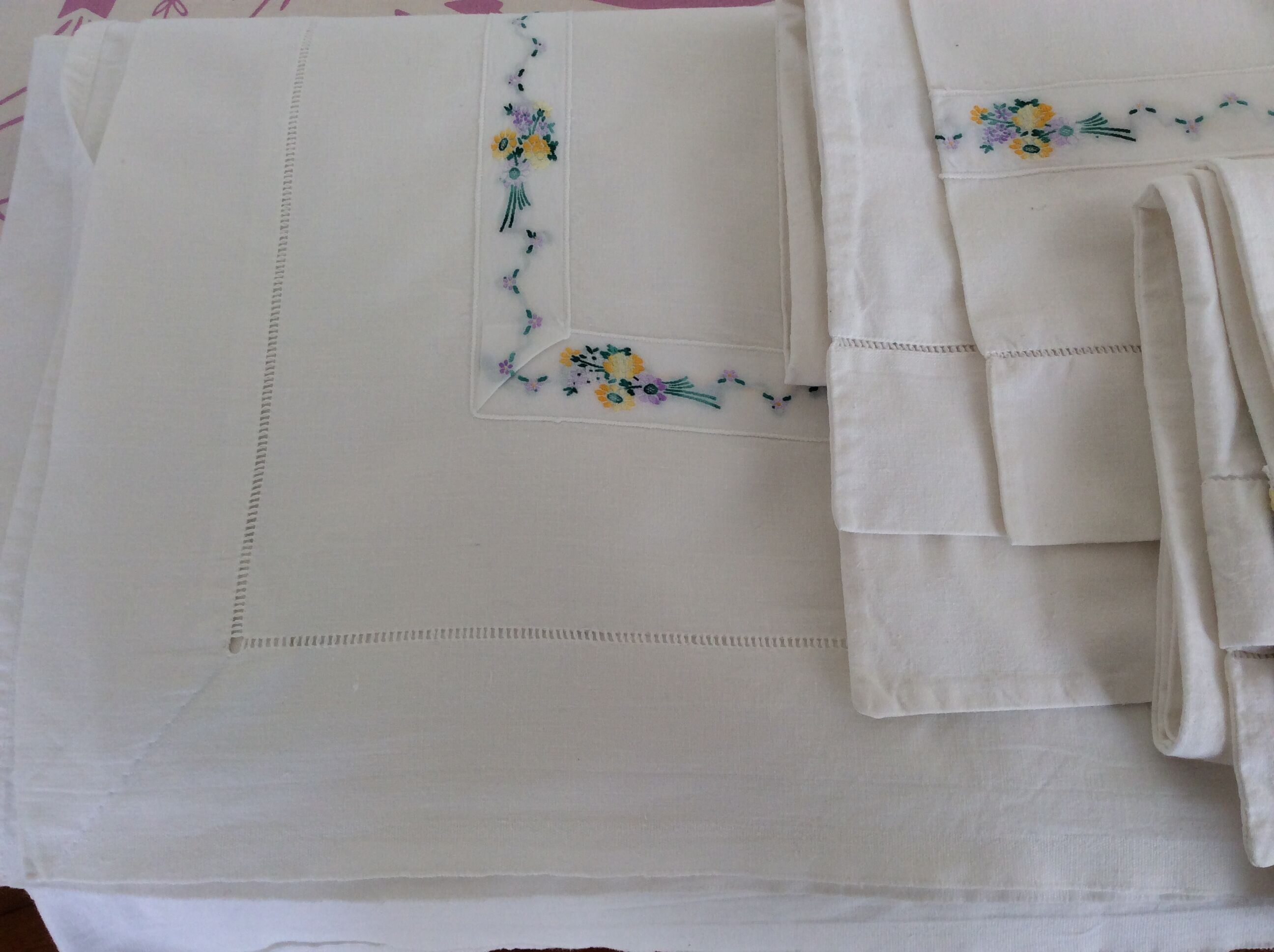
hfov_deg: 56.9
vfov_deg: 44.1
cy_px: 476
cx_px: 637
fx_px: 1176
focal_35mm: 32
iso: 32
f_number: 2.4
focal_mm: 3.3
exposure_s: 1/130
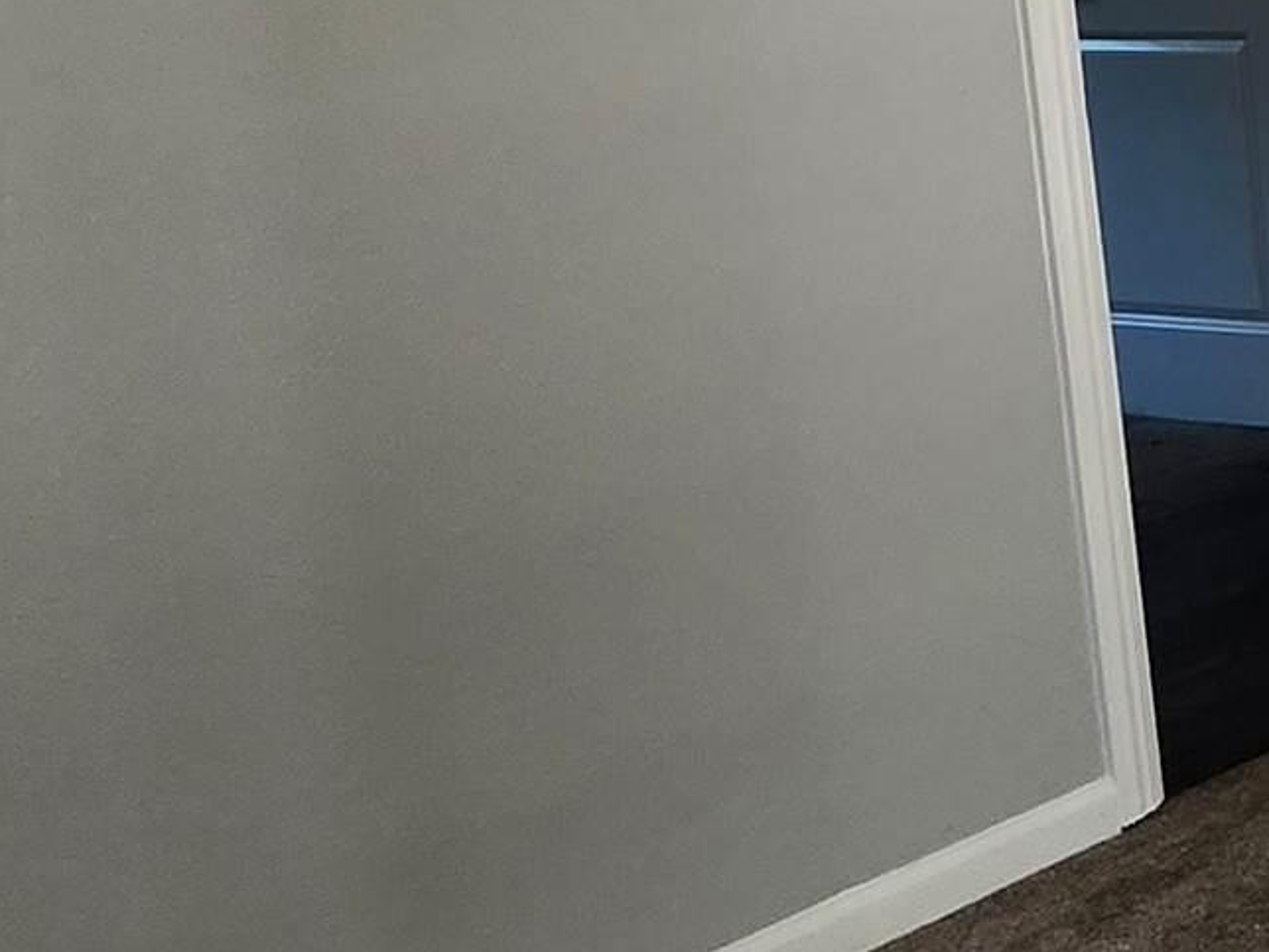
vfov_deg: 22.8
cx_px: 2757
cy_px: 8
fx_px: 2273
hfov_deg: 17.3
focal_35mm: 62
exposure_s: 1/60
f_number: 2.2
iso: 64
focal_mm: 1.74
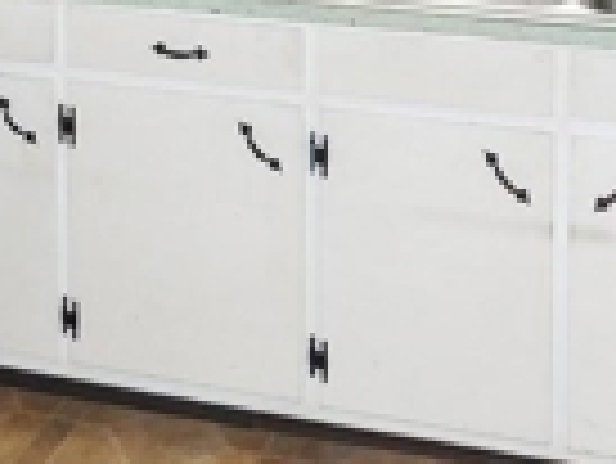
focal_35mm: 67
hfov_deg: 28.7
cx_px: 427
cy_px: -135
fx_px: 1193
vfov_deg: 20.2
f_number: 3
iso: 200
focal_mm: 4
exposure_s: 1/30
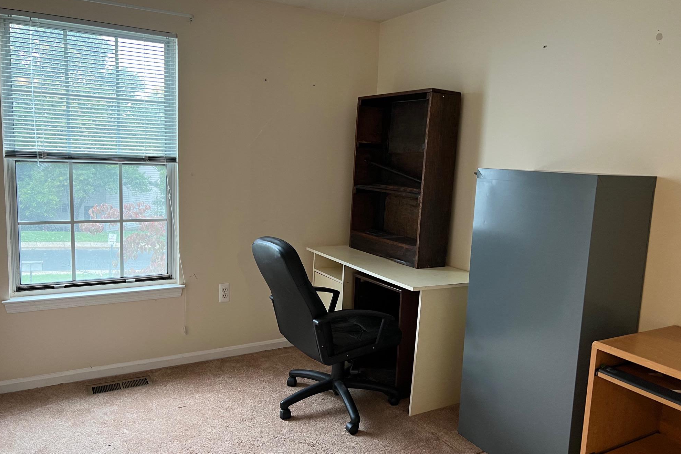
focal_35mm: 28
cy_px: 223
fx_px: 530
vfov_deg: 46.4
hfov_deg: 65.5
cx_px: 338
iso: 125
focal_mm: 5.7
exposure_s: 1/60
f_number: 1.5
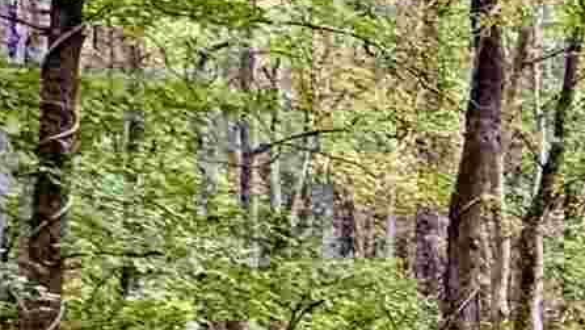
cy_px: 468
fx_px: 1629
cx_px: 1487
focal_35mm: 105
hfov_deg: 13.4
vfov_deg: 11.2
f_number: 2.2
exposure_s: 1/99
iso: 125
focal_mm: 2.22
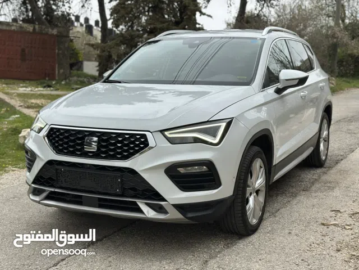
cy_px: 135
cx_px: 180
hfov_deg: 39.7
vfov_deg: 30.3
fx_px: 498
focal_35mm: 48
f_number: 1.78
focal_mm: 6.86
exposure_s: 1/2469
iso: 100
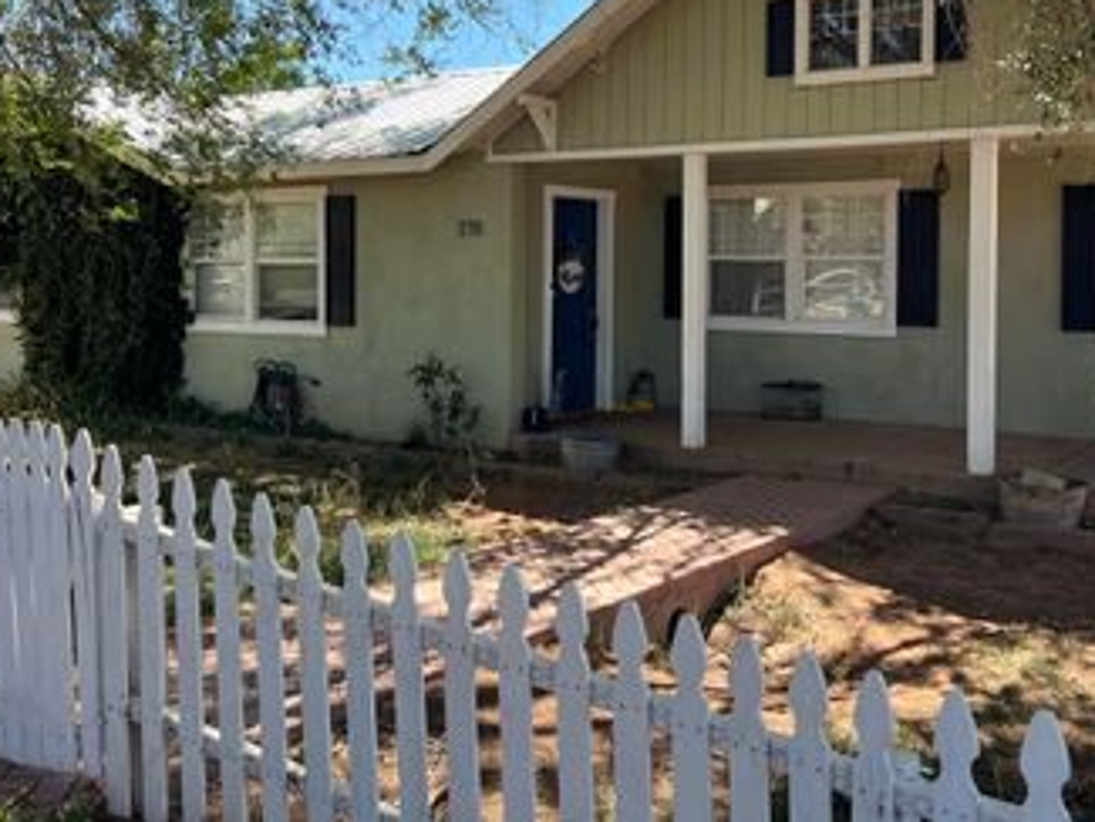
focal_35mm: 40
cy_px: 278
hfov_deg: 46.4
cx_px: 687
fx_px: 1266
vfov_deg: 35.6
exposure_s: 1/743
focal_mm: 5.7
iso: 50
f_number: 1.5
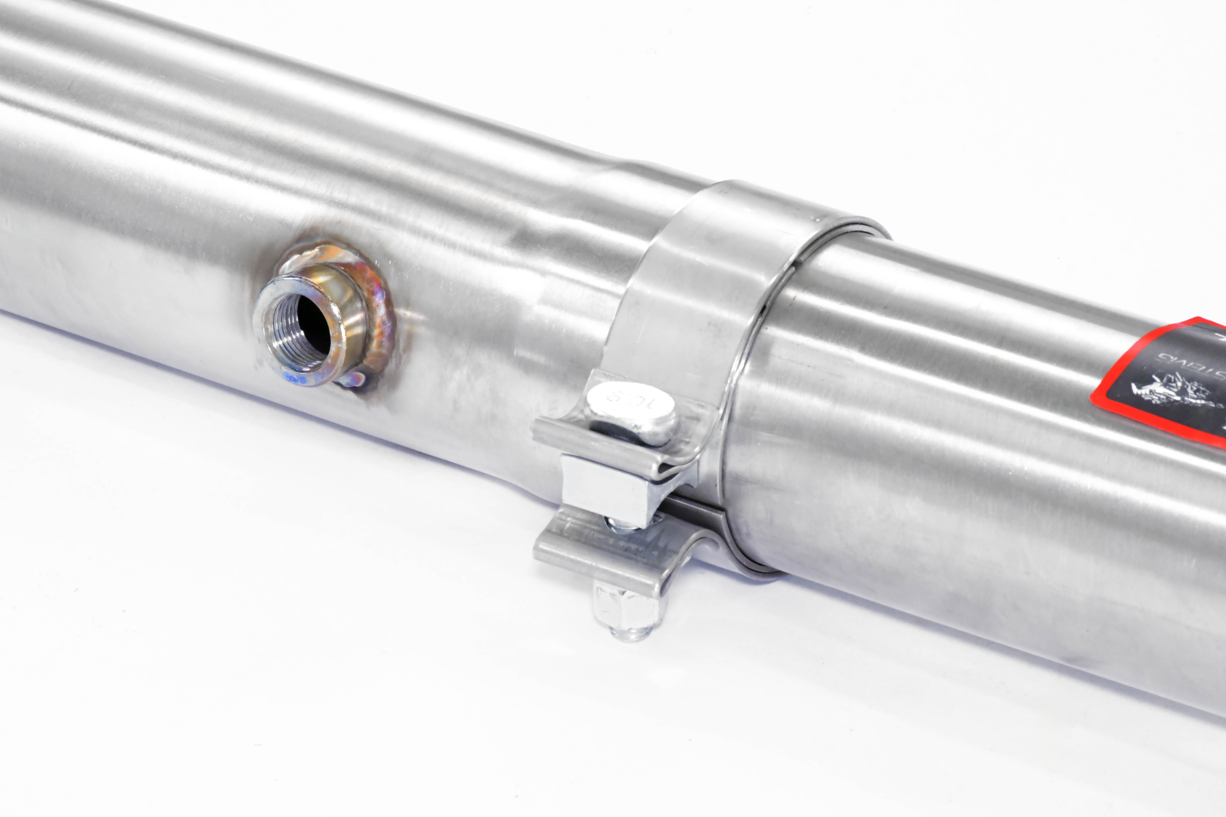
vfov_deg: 6.5
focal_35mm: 210
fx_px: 7151
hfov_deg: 9.8
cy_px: 408
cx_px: 613
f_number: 20
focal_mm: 140
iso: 4000
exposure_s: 1/80
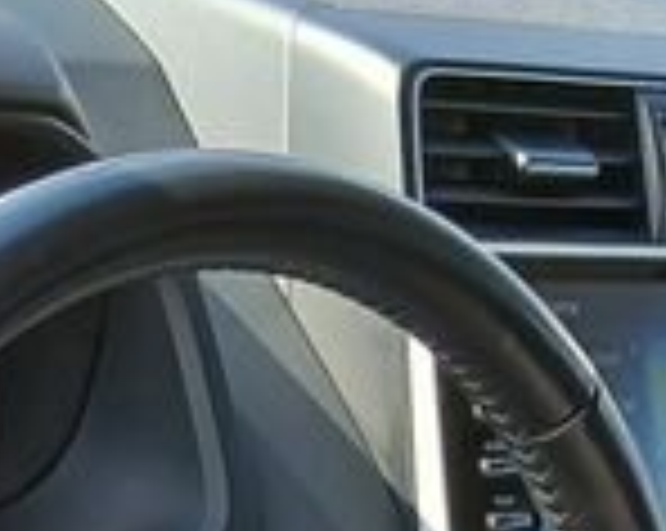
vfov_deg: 8.0
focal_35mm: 176
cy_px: 1377
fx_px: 3465
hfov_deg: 10.9
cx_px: 594
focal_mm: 3.98
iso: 32
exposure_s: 1/100
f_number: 1.8
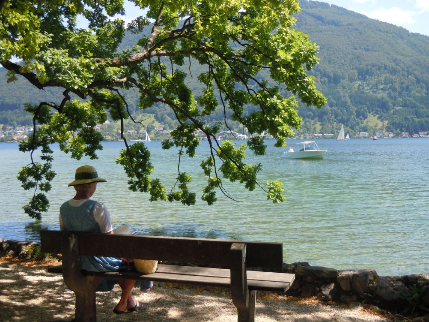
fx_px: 570
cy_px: 158
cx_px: 217
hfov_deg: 41.2
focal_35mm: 46
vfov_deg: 31.5
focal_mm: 8.1
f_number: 3.8
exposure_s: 1/320
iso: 100
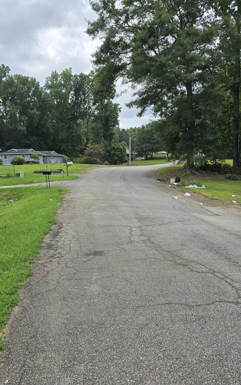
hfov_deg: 44.1
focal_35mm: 28
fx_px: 294
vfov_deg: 66.2
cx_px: 88
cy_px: 218
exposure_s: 1/713
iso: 12
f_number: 1.7
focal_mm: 6.3
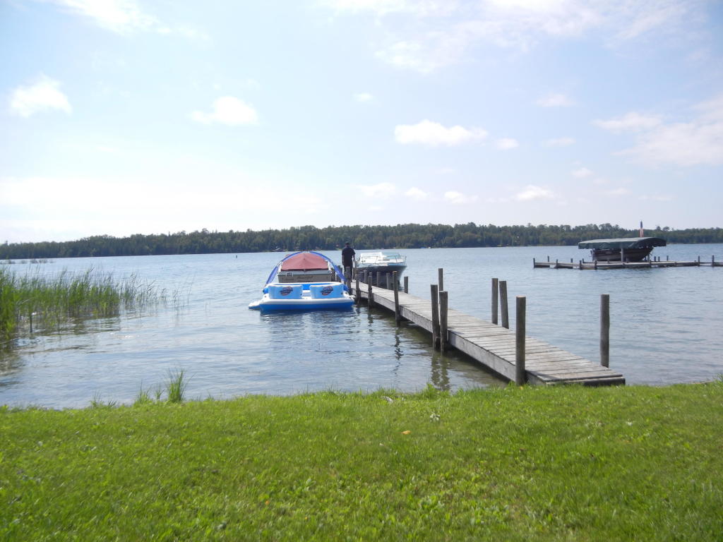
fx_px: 627
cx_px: 362
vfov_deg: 46.8
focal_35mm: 30
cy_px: 271
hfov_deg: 60.0
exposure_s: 1/446
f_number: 7
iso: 160
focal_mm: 5.4
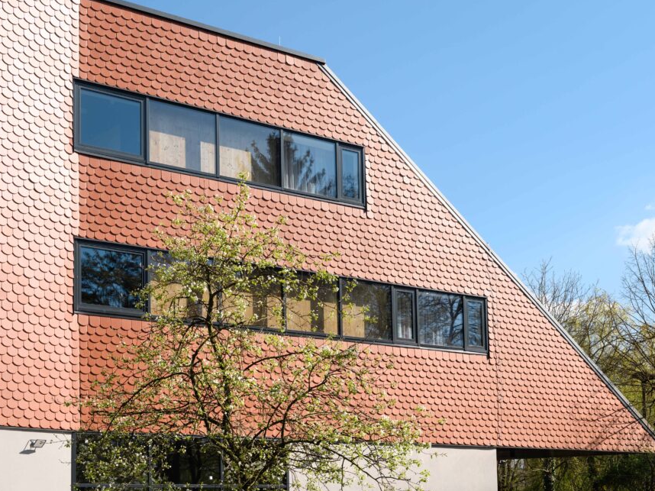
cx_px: 381
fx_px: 749
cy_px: 241
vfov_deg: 36.3
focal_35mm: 40
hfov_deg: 47.1
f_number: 9
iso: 100
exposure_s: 1/250
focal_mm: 34.5
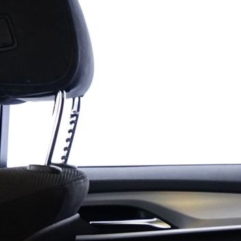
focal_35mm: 145
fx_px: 1142
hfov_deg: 11.5
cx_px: 374
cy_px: 362
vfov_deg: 11.5
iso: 1250
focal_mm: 24
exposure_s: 1/8
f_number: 5
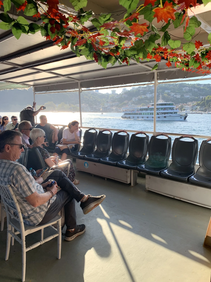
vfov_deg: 67.3
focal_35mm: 26
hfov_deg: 53.1
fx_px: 211
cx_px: 106
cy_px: 141
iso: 25
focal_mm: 4.25
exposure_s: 1/471
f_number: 1.8
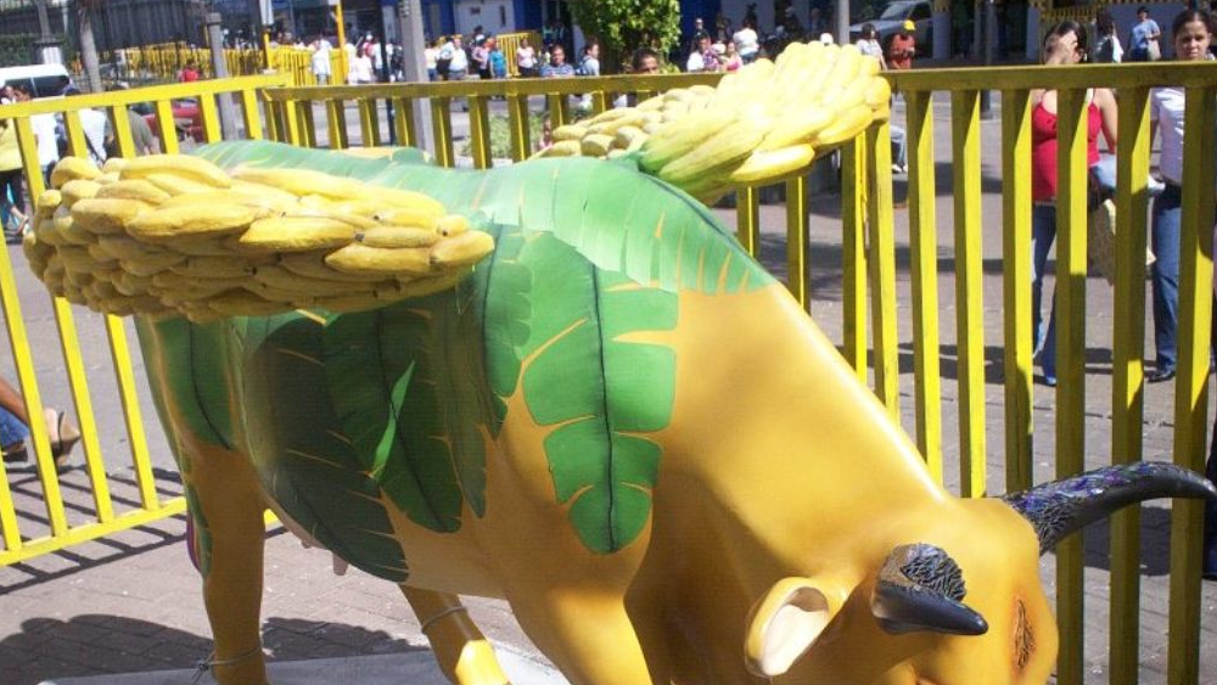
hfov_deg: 43.7
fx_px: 1517
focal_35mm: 47
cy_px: 530
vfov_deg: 25.1
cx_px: 588
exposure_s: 1/440
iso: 100
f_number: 4.5
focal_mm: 6
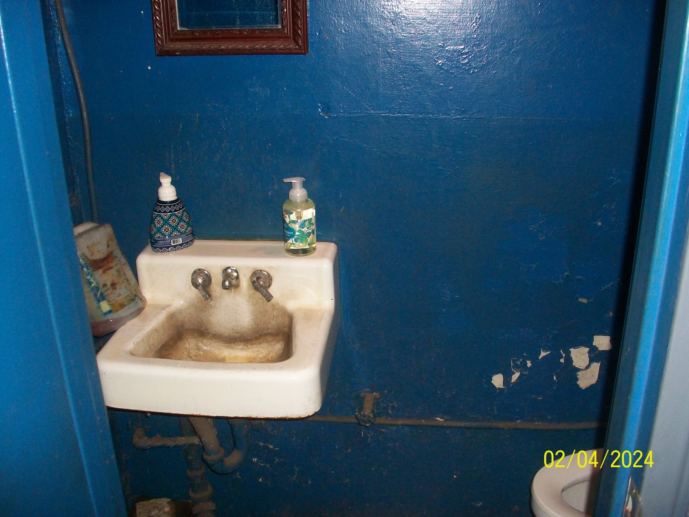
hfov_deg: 54.0
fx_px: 677
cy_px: 258
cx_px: 344
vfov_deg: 41.8
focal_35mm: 34
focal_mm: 5.7
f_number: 2.8
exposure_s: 1/60
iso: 120
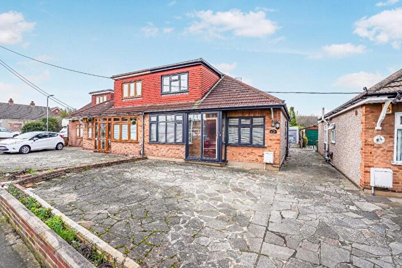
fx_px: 179
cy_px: 134
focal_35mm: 16
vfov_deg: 73.8
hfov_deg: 96.7
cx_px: 201
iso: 100
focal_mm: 16
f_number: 9
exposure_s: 1/100
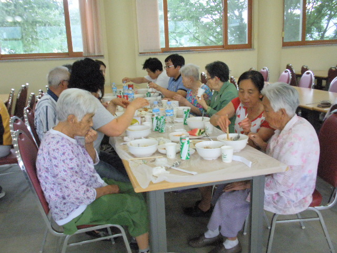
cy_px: 126
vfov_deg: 38.7
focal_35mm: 37
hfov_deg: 50.1
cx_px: 168
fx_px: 360
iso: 200
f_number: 3.5
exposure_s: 1/100
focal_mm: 6.6
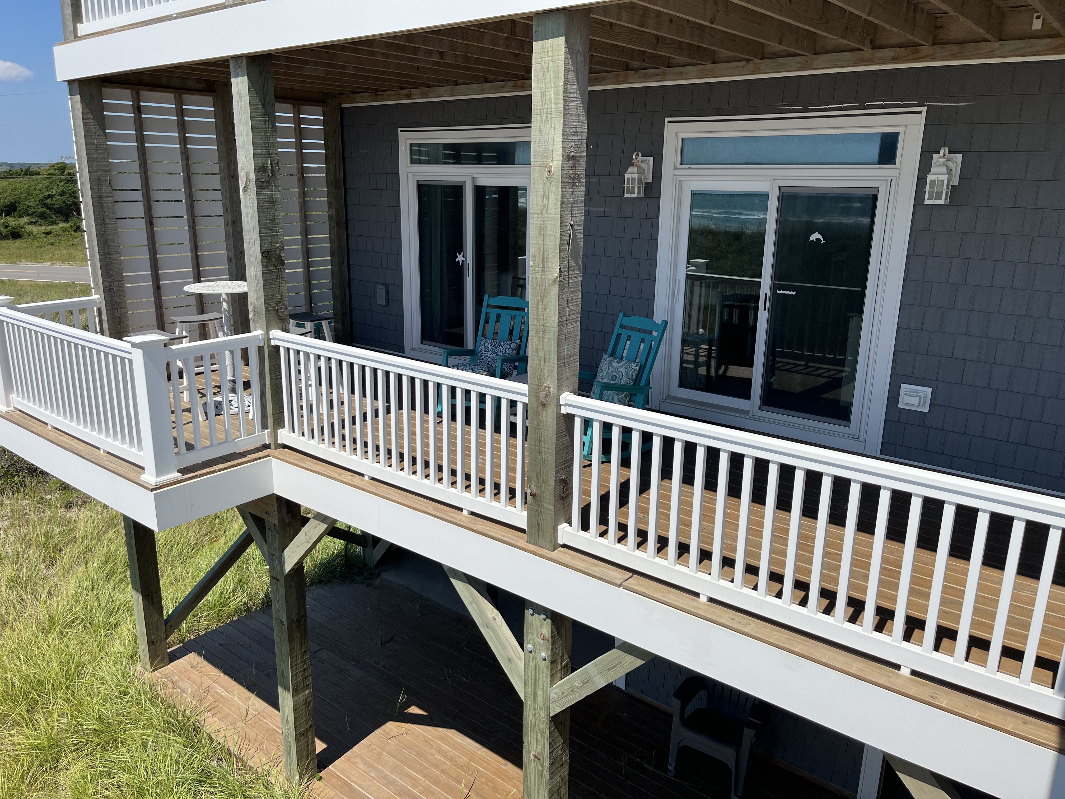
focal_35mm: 26
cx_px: 532
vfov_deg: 53.1
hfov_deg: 67.3
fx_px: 800
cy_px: 400
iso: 50
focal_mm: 5.1
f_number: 1.6
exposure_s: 1/5556
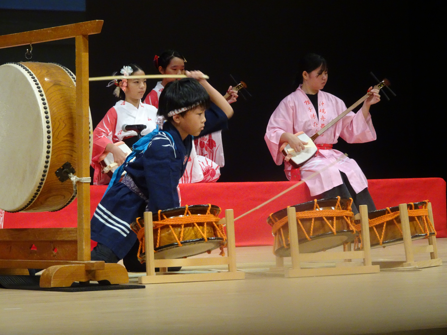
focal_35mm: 146
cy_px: 168
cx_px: 224
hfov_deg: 13.5
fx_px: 1885
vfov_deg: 10.2
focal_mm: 24.99
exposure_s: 1/100
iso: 800
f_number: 5.6
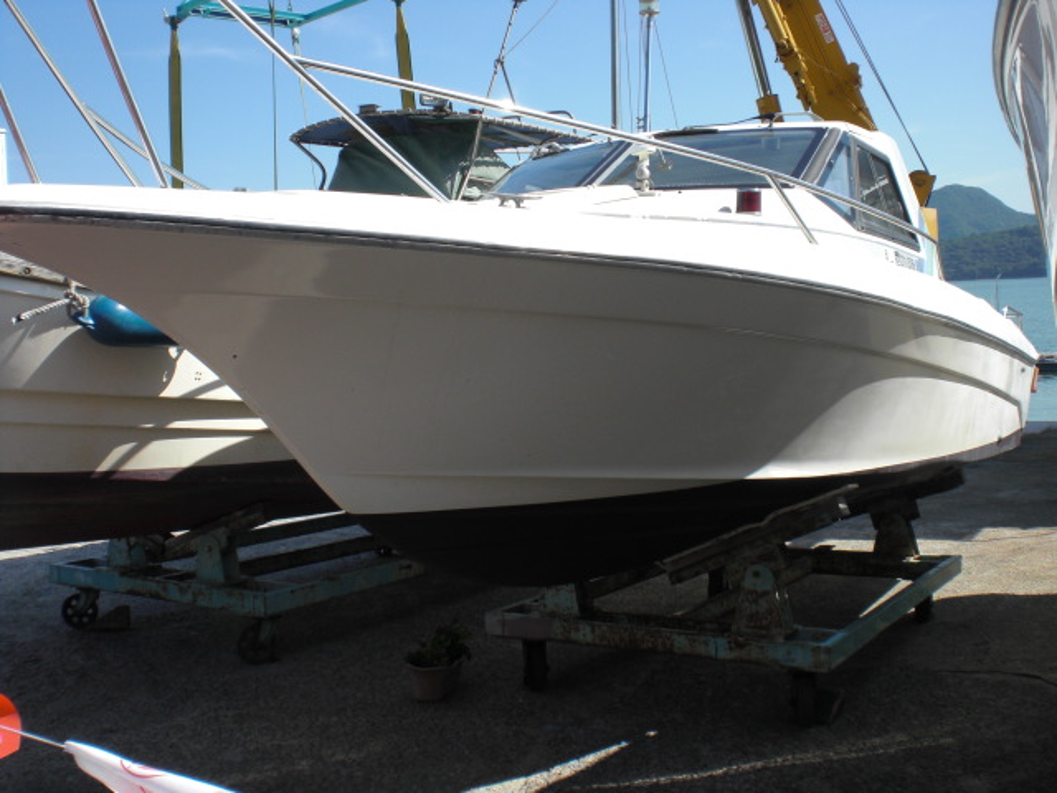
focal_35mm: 38
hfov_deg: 49.0
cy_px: 396
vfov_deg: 37.7
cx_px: 528
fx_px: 1160
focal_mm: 6.3
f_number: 5.6
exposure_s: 1/250
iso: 64
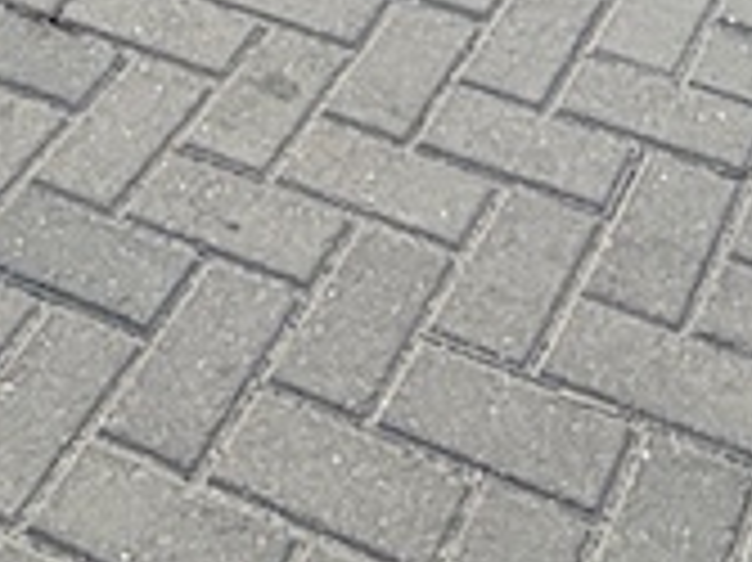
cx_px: 387
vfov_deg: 8.9
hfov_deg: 18.7
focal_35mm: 105
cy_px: -1461
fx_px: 2279
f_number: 2.2
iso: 50
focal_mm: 2.22
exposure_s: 1/187
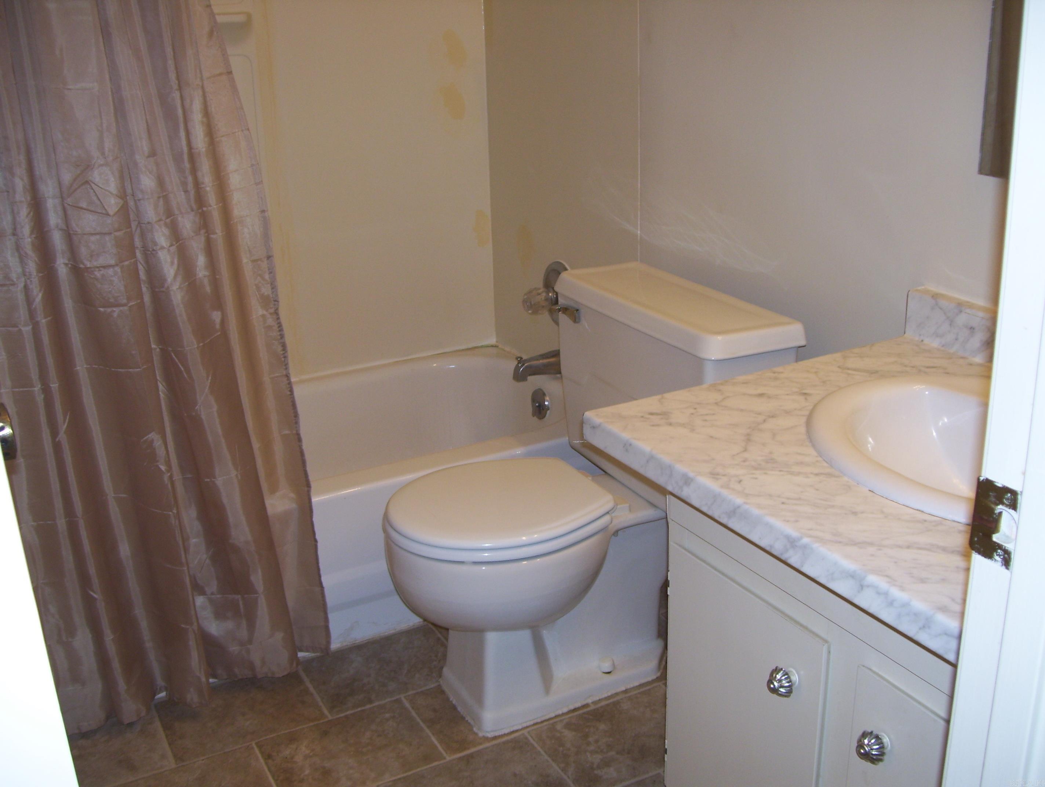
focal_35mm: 36
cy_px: 394
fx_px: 1088
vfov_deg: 39.7
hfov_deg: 51.3
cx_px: 522
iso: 80
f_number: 2.7
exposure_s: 1/60
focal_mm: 6
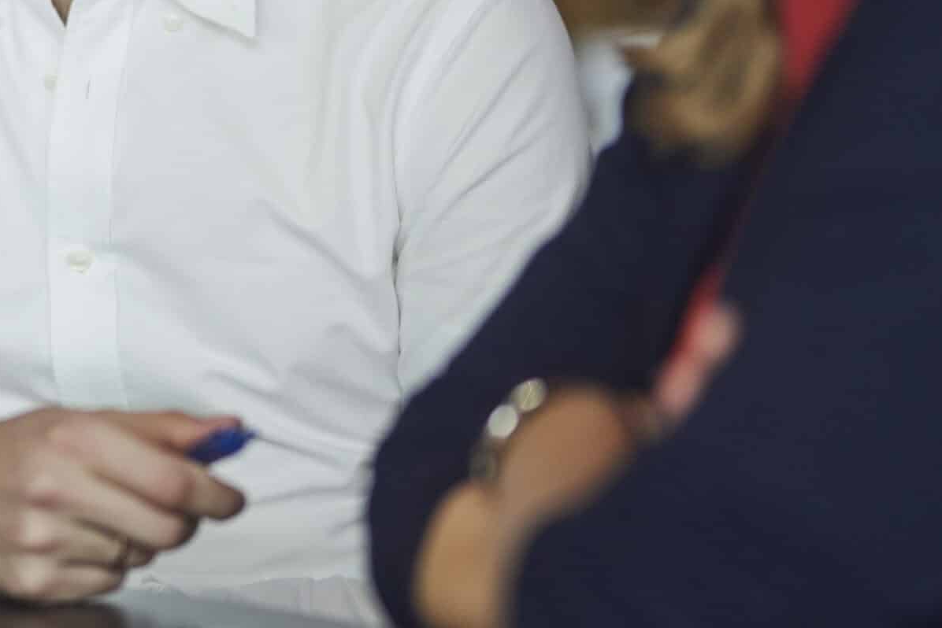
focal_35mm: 182
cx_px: -31
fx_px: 4763
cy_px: 54
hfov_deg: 11.2
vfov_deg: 7.5
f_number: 1.4
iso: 400
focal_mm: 85
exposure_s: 1/250
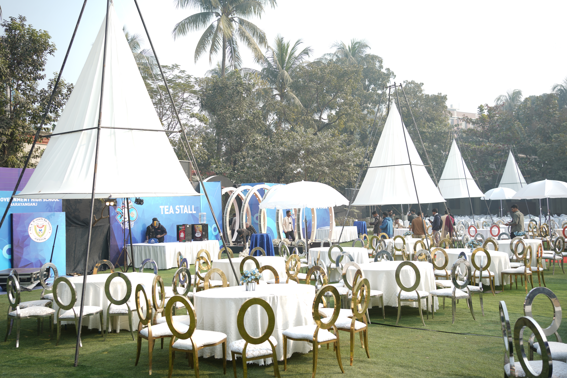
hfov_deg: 54.4
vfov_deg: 37.9
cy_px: 189
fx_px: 551
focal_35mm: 35
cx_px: 284
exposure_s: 1/160
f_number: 4
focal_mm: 35
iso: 50
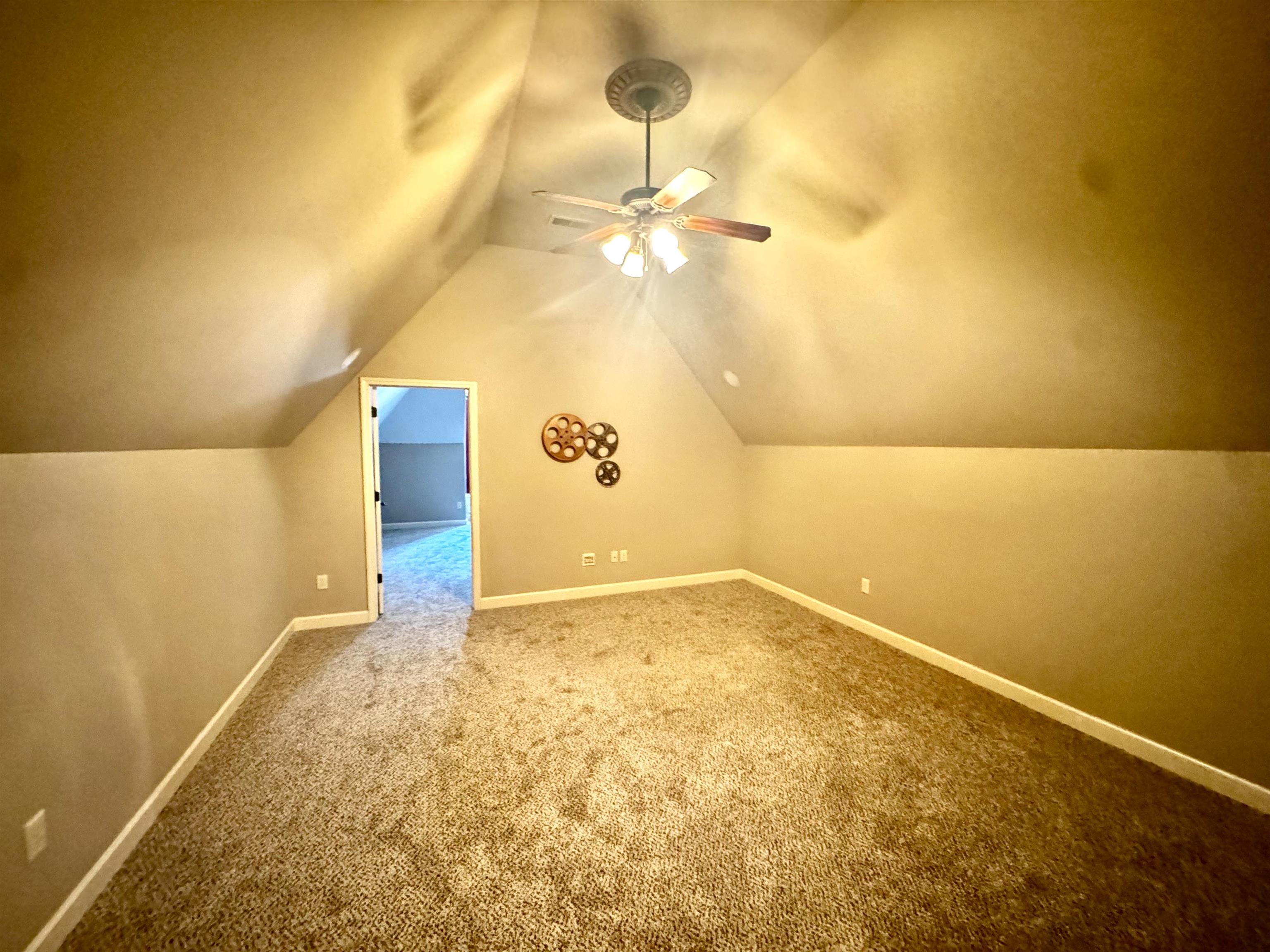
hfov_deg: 102.1
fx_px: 514
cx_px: 635
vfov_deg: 85.7
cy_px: 476
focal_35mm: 14
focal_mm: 2.22
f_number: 2.2
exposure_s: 1/30
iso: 1600
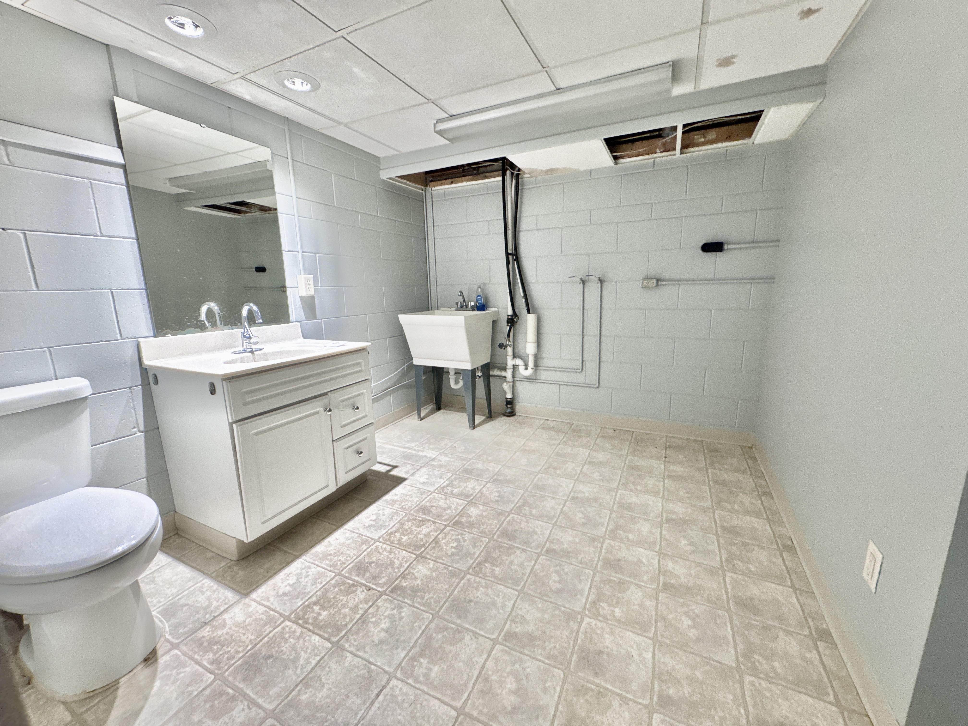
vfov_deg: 85.7
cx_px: 484
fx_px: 391
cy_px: 363
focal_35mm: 14
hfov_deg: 102.1
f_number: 2.2
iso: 320
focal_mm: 2.22
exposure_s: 1/60
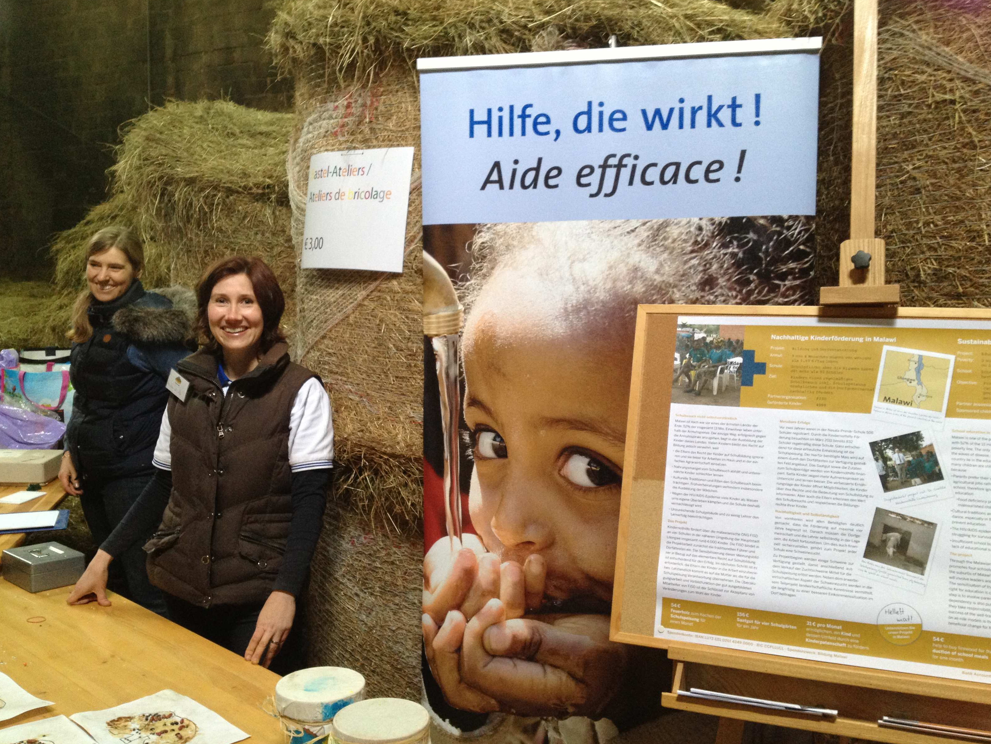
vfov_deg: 39.7
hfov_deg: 51.4
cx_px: 497
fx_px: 1031
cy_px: 364
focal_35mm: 36
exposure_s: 1/20
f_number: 2.4
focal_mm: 4.28
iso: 200
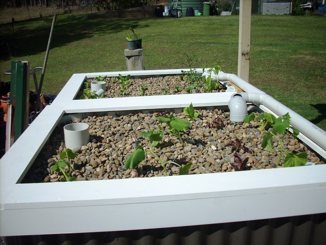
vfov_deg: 38.7
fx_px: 348
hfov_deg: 50.1
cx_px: 163
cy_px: 122
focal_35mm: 37
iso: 64
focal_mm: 6.2
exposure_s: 1/621
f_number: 5.6
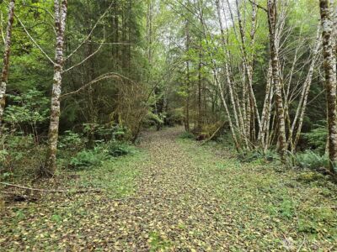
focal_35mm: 23
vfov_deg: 58.9
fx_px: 224
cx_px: 168
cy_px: 126
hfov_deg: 73.9
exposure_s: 1/120
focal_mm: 5.4
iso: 200
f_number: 1.8
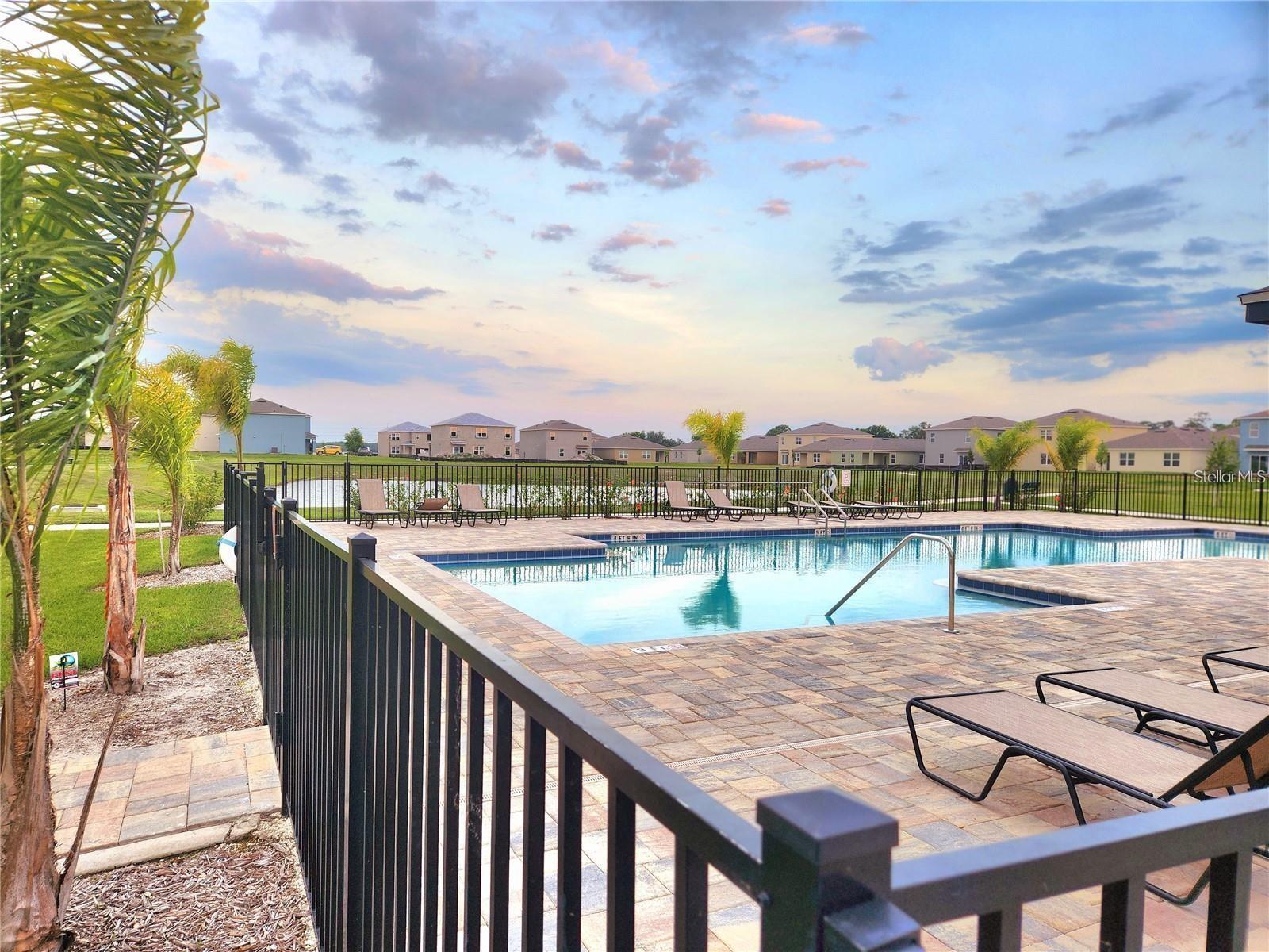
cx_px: 634
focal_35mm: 23
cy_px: 476
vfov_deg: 58.9
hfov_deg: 73.9
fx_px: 843
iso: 20
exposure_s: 1/120
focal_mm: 5.4
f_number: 1.8
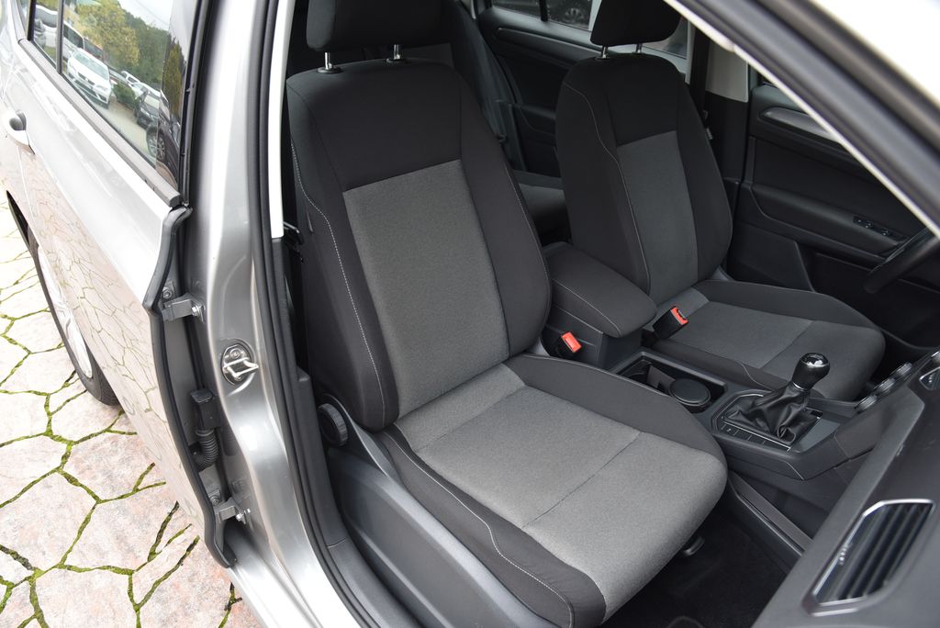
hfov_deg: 73.7
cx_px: 470
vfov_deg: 53.2
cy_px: 314
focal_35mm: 24
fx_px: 627
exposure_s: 1/100
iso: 500
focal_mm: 24
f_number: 5
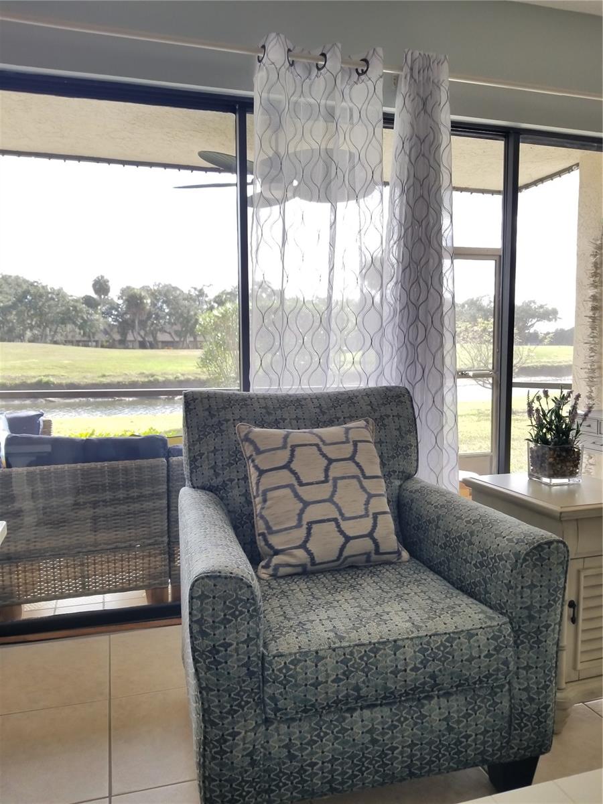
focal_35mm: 26
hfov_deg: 53.1
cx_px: 302
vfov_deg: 67.3
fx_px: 604
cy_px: 402
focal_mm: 4.3
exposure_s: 1/297
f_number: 1.7
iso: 50
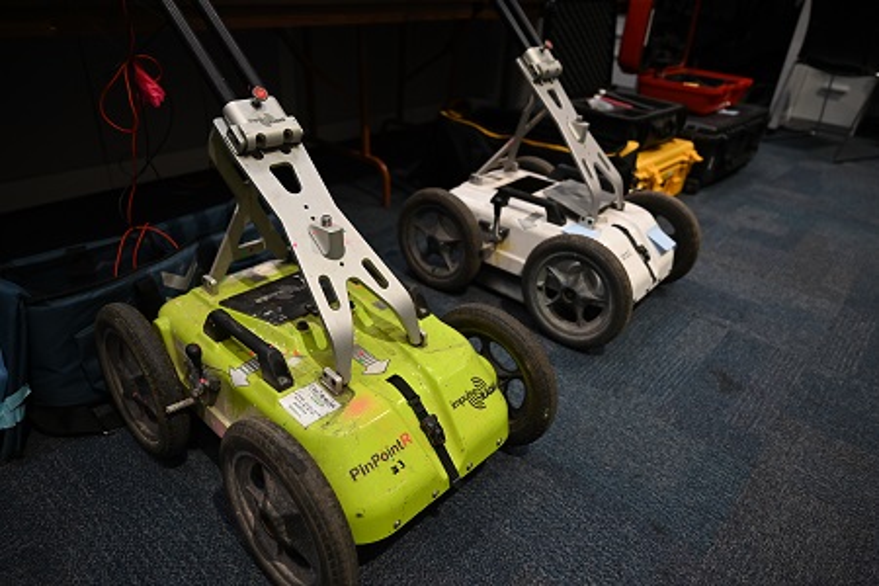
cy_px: 293
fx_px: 586
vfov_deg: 53.1
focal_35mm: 24
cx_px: 440
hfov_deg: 73.7
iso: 900
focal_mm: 24
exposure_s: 1/125
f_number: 2.8
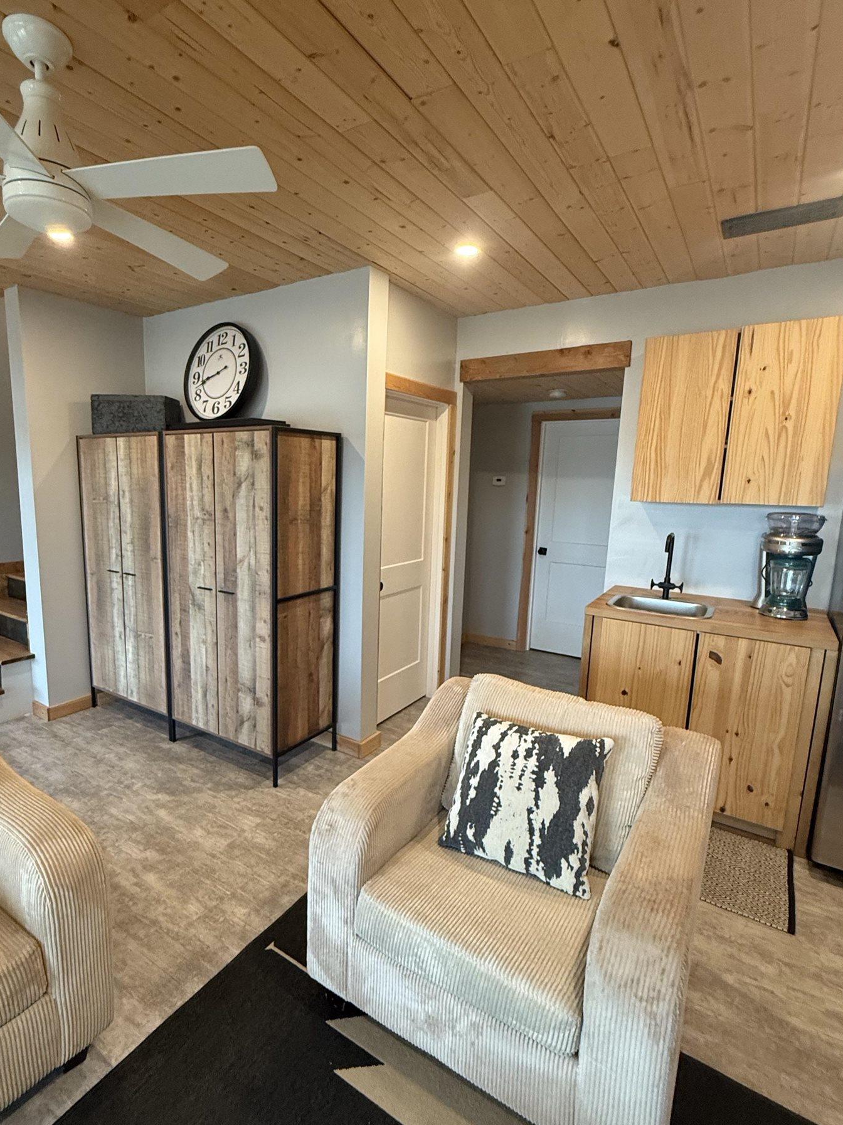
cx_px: 340
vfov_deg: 87.7
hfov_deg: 70.9
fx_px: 584
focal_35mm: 18
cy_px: 573
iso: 320
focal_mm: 2.22
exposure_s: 1/60
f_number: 2.2
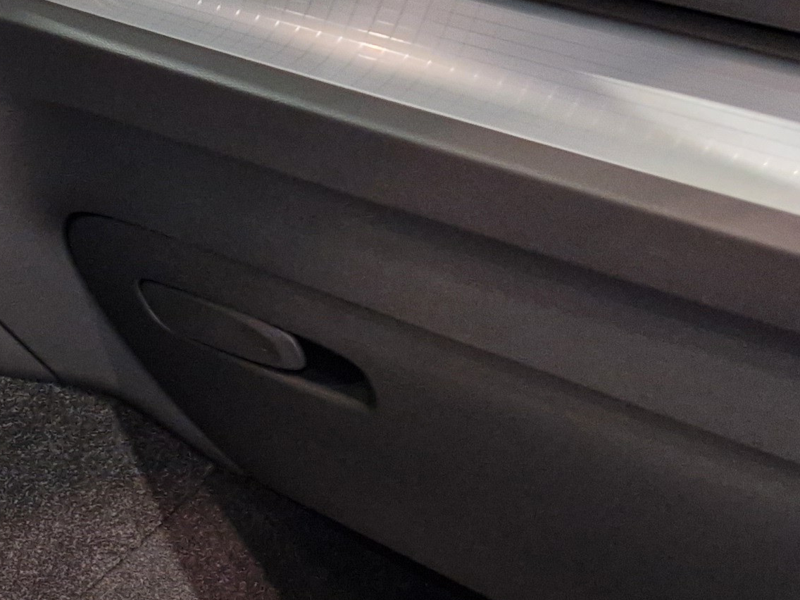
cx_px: -382
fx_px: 1872
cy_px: 390
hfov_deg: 20.7
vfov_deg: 18.2
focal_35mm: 81
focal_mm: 5.4
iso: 250
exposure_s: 1/50
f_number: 1.8
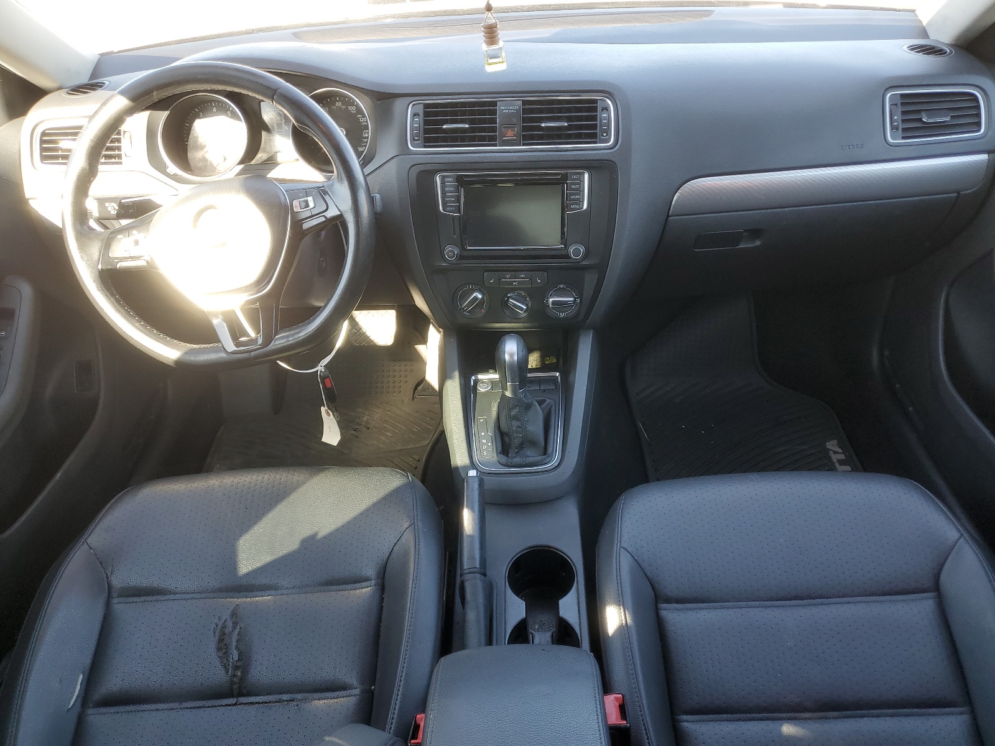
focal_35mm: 26
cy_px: 373
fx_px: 747
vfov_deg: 53.1
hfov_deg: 67.3
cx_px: 498
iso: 50
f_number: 1.5
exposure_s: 1/101
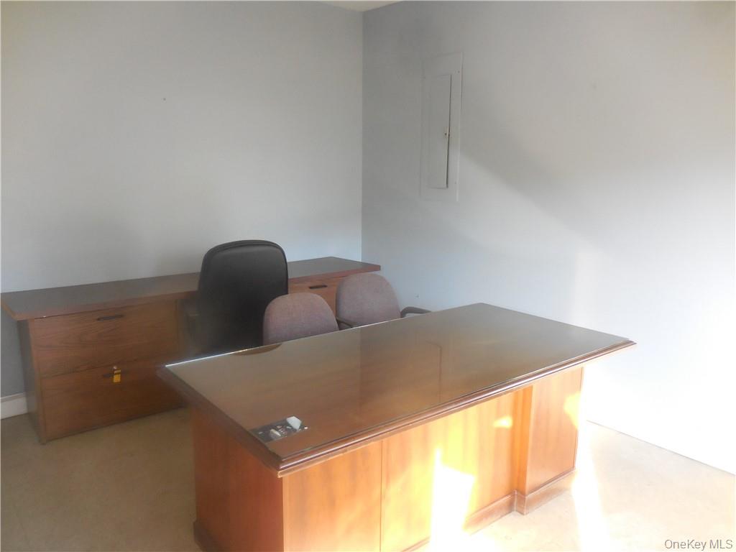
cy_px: 276
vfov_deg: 54.9
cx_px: 368
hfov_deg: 69.4
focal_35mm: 25
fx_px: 532
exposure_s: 1/30
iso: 280
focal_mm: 4.5
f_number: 3.3
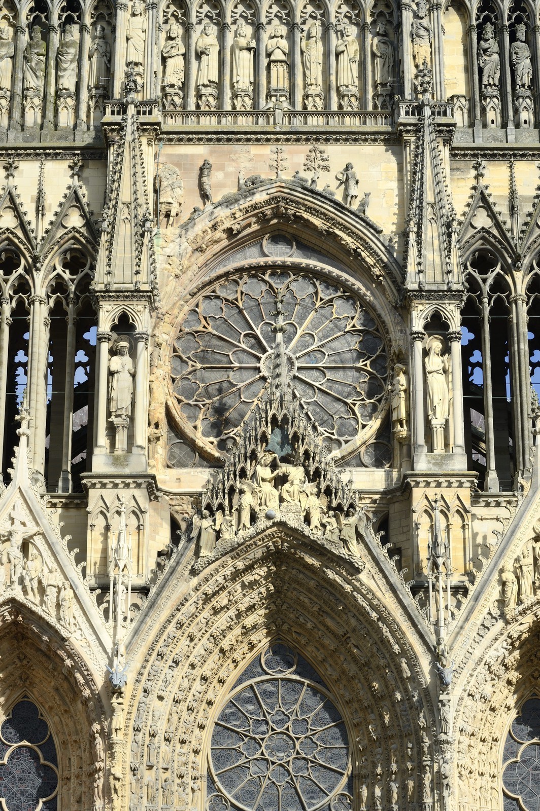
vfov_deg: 28.9
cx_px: 270
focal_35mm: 70
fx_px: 1578
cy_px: 406
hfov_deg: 19.4
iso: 200
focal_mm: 70
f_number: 13
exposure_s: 1/200
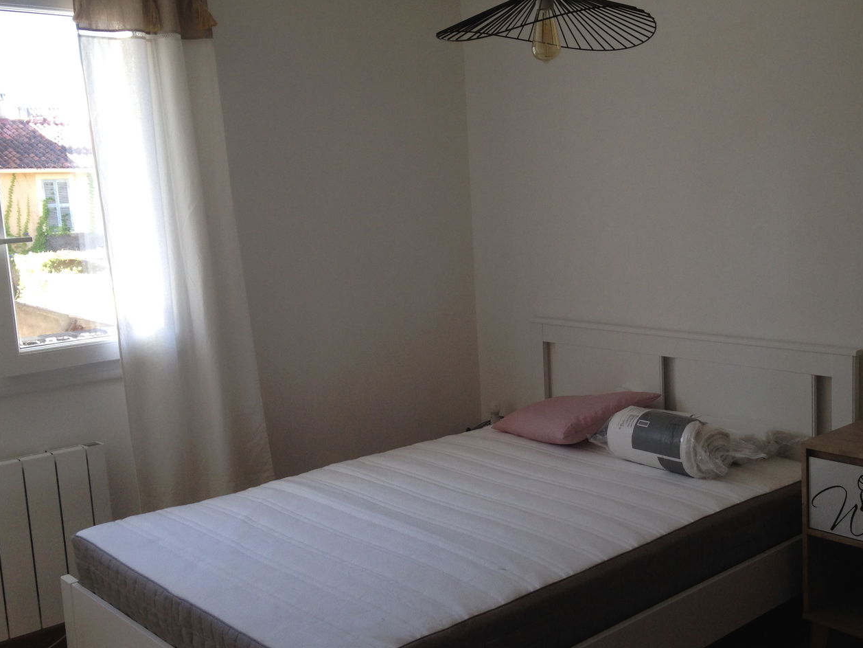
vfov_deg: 34.4
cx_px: 504
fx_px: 1047
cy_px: 335
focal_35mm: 42
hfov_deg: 44.6
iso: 64
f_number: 2.4
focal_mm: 4.12
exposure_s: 1/120
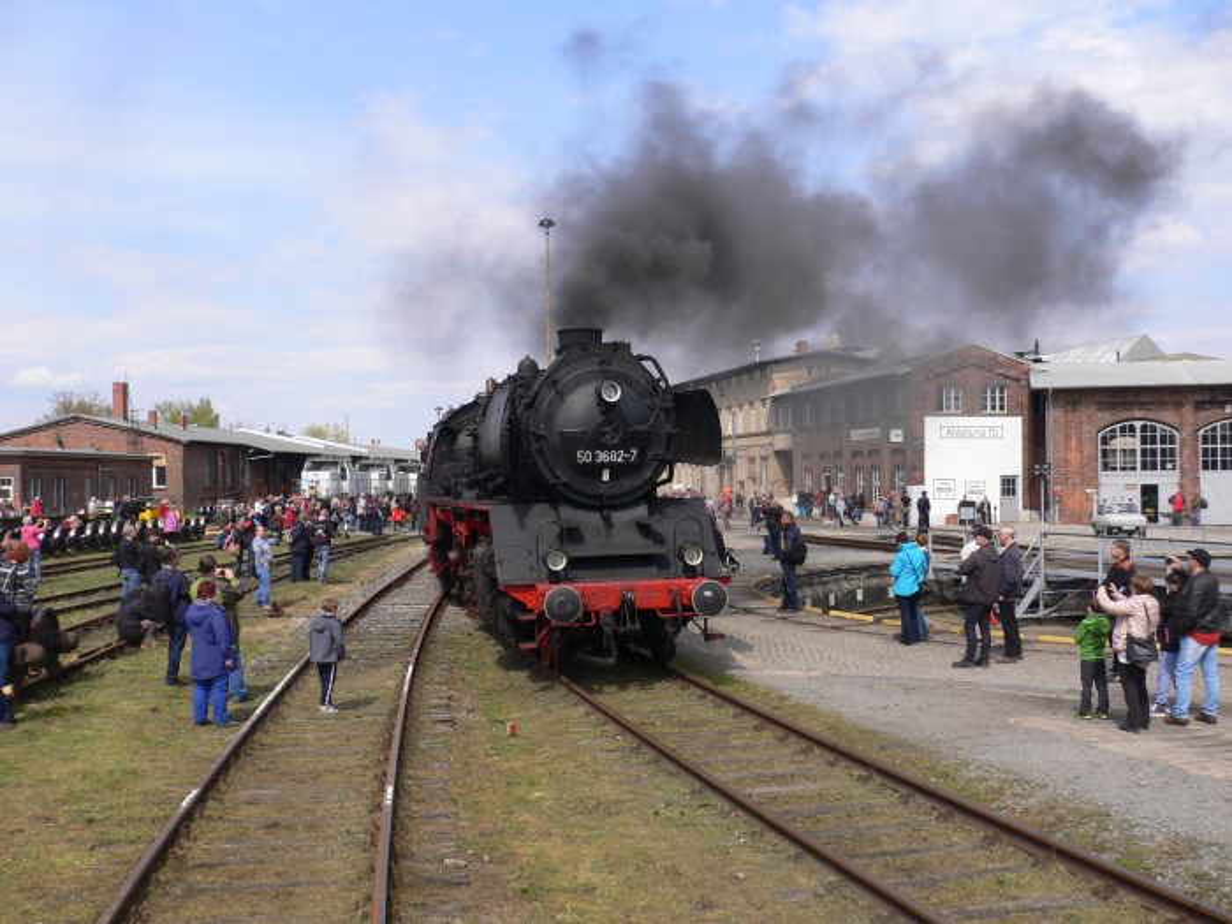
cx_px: 616
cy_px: 462
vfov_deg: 40.7
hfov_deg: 52.6
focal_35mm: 35
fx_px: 1246
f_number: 5.6
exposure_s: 1/400
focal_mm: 5.8
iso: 100
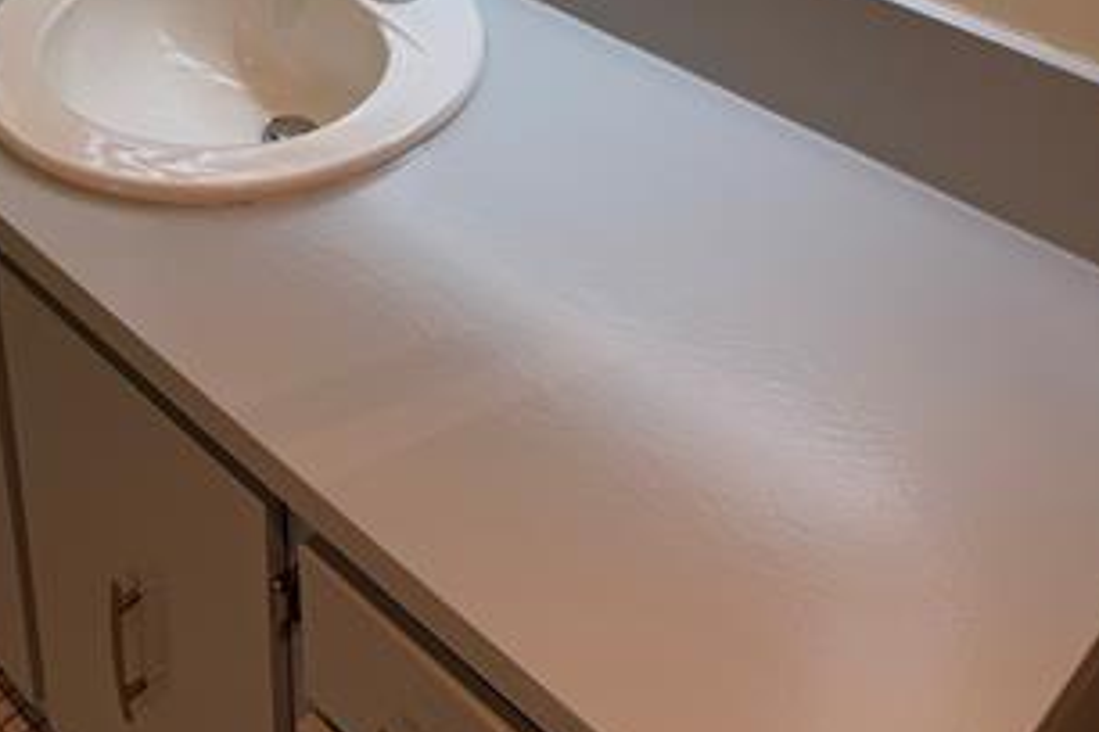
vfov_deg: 24.2
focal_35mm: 49
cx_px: 409
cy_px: -215
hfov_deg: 40.1
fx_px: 1496
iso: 80
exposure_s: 1/200
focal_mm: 6.76
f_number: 1.78
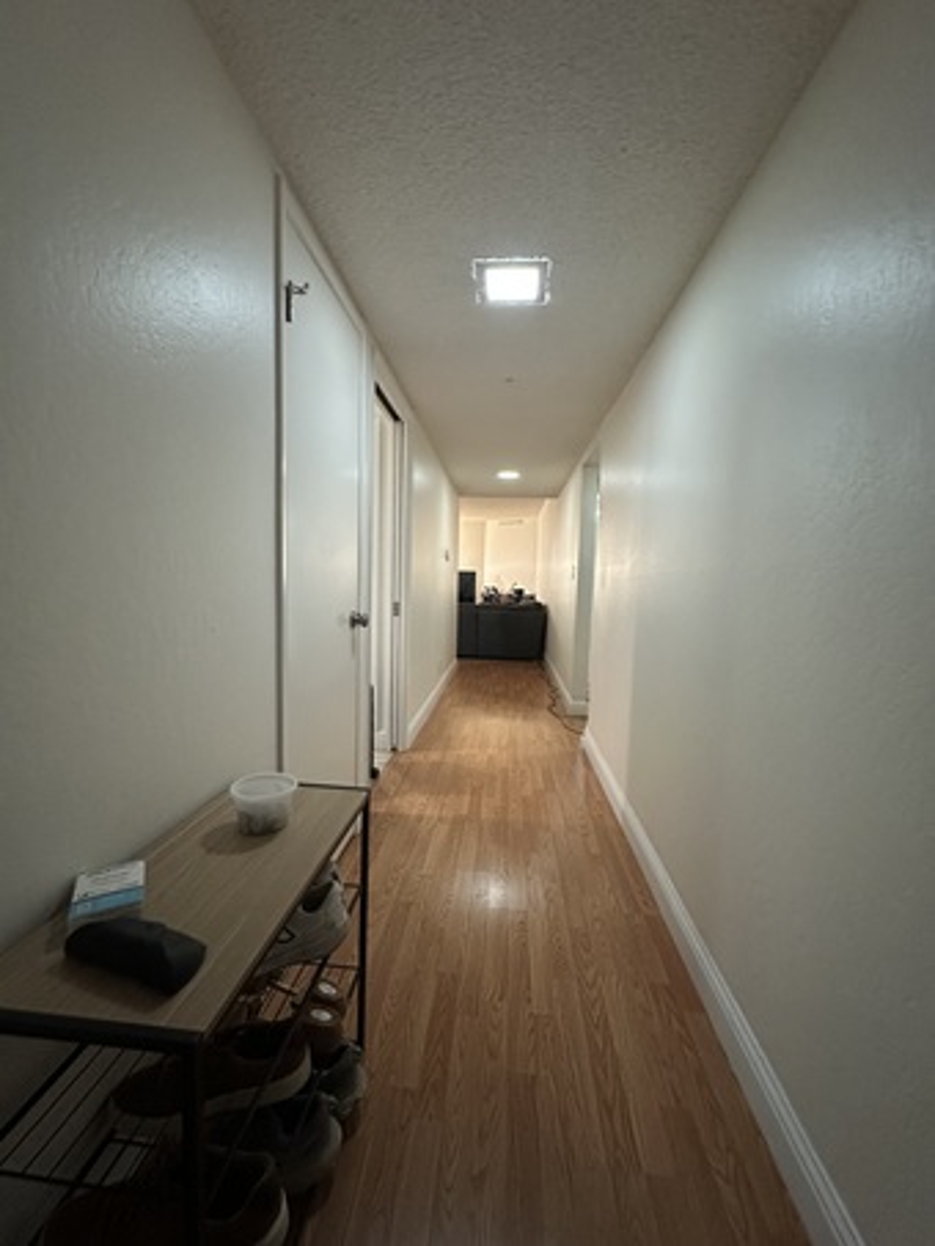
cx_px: 468
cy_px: 623
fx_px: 504
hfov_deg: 85.7
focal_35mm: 14
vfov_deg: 102.0
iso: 640
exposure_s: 1/60
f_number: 2.2
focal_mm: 2.22
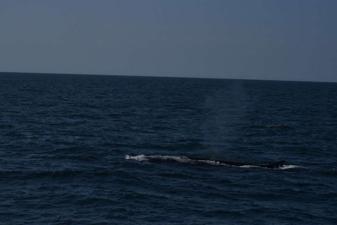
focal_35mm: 112
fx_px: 1053
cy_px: 112
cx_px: 168
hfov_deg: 18.2
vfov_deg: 12.2
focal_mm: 75
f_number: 7.1
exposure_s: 1/4000
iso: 200
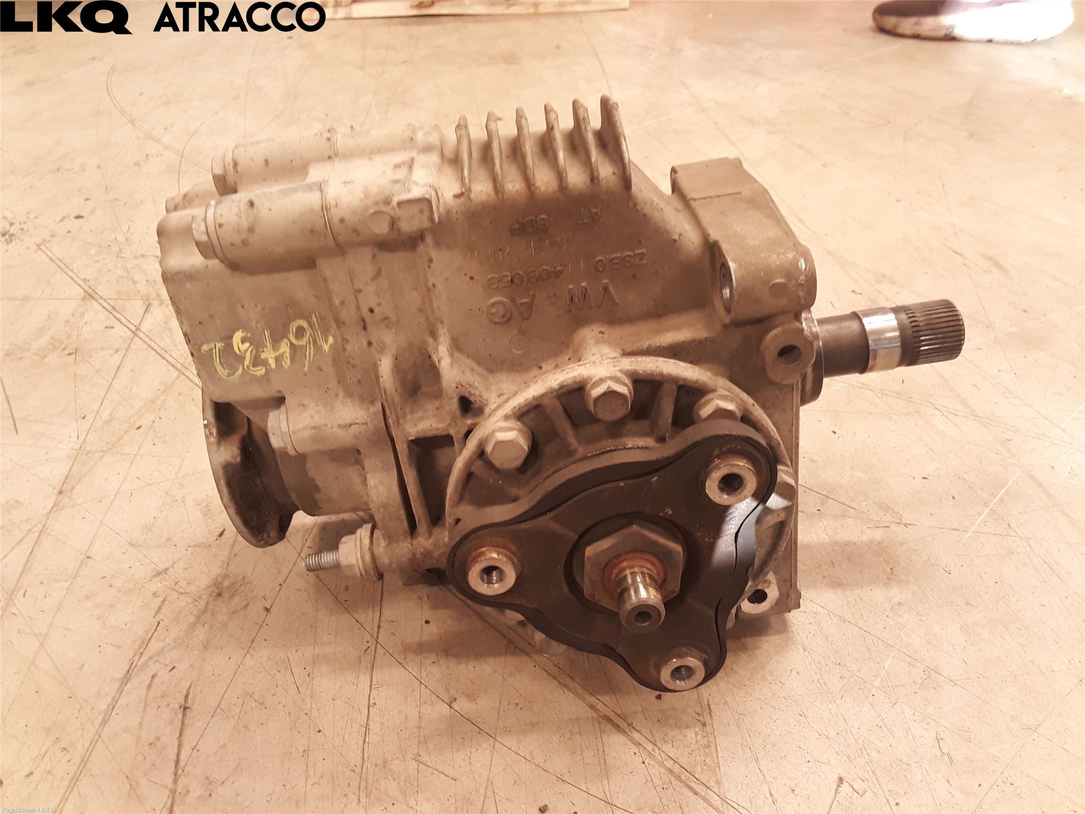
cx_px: 542
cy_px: 407
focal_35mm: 28
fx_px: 878
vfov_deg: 49.7
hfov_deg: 63.4
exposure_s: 1/20
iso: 100
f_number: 1.9
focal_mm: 2.91
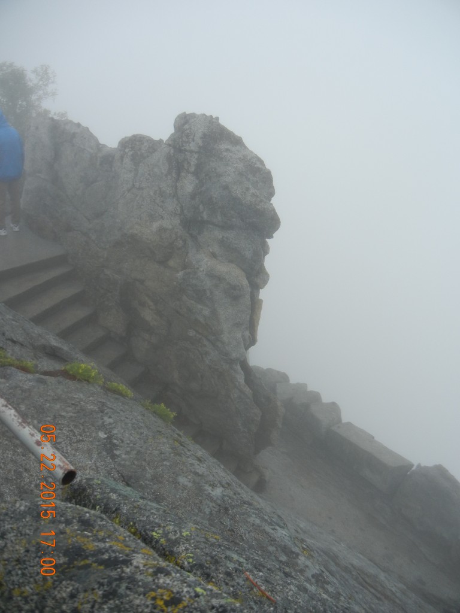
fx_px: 532
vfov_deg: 60.0
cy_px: 306
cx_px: 230
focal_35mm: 30
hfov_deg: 46.8
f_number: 7
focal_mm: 5.4
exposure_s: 1/271
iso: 160
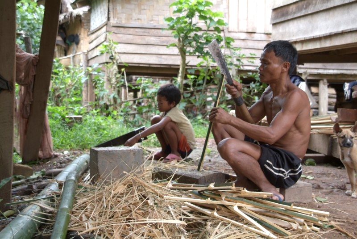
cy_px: 120
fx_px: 596
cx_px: 178
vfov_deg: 22.7
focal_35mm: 60
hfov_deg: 33.4
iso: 200
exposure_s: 1/45
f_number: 4.8
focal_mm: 40
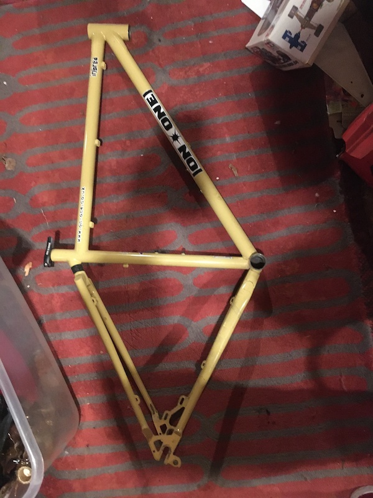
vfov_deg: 61.7
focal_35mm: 29
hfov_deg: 48.2
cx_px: 186
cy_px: 249
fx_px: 417
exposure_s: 1/15
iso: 320
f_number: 2.2
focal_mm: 4.15
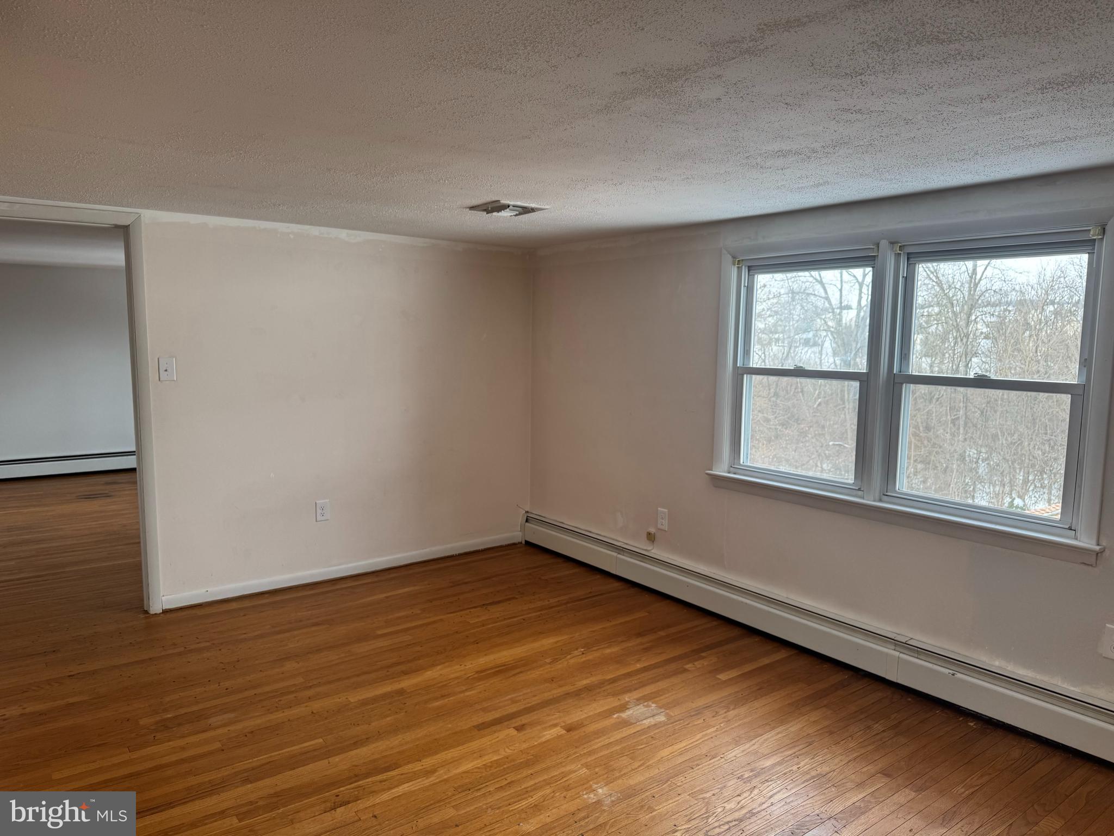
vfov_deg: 56.8
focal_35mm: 24
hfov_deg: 71.6
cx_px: 557
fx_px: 772
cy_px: 418
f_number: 1.78
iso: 80
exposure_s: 1/160
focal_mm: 6.76
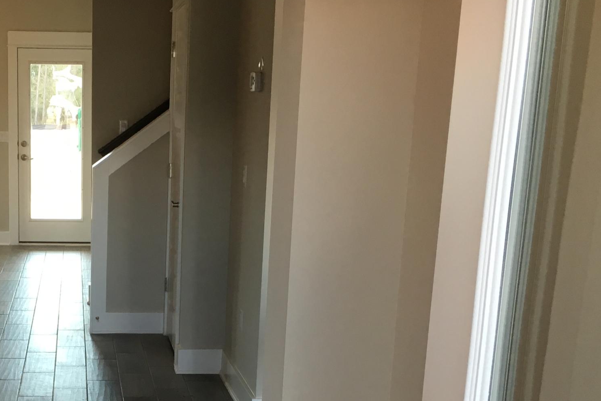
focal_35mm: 61
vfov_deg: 21.8
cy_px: 354
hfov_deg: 31.7
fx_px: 1018
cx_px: 94
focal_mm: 4.15
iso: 25
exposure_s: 1/30
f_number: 2.2
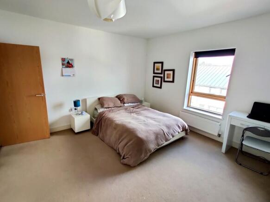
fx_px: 101
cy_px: 101
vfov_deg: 89.9
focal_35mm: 13
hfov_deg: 106.2
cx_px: 135
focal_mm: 2.25
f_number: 2.2
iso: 500
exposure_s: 1/33
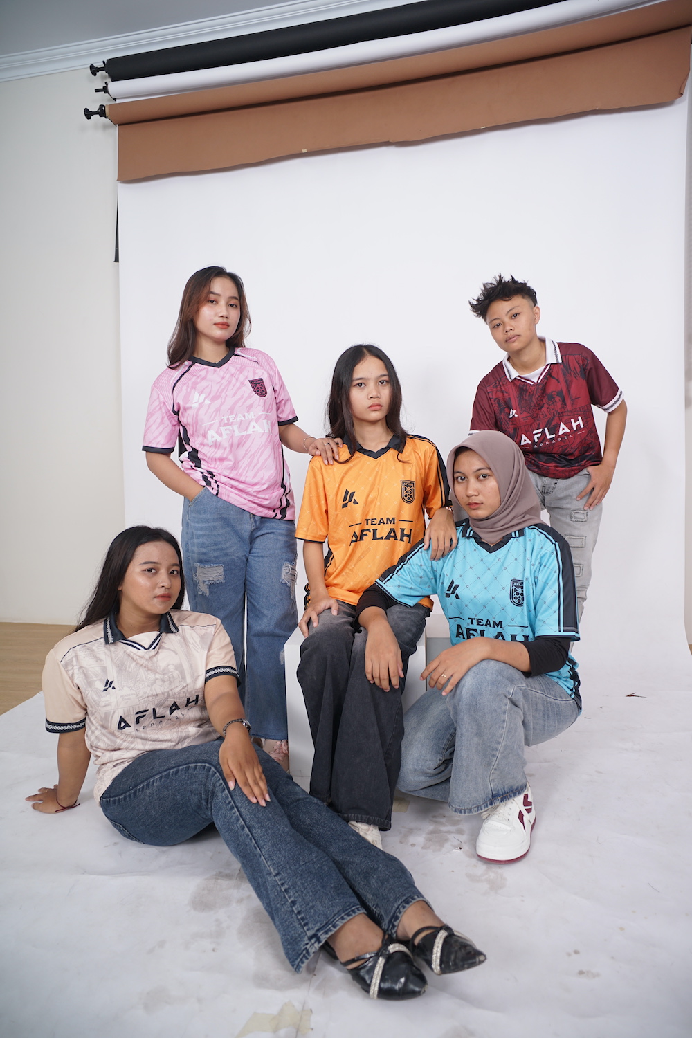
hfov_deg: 61.9
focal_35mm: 20
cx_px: 346
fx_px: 577
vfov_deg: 84.0
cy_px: 519
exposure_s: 1/160
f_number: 2.8
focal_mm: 20
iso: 160
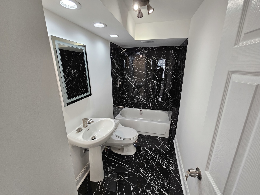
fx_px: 98
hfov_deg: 106.2
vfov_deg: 89.9
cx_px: 130
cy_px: 98
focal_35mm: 13
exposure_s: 1/77
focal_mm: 2.2
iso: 80
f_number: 2.2
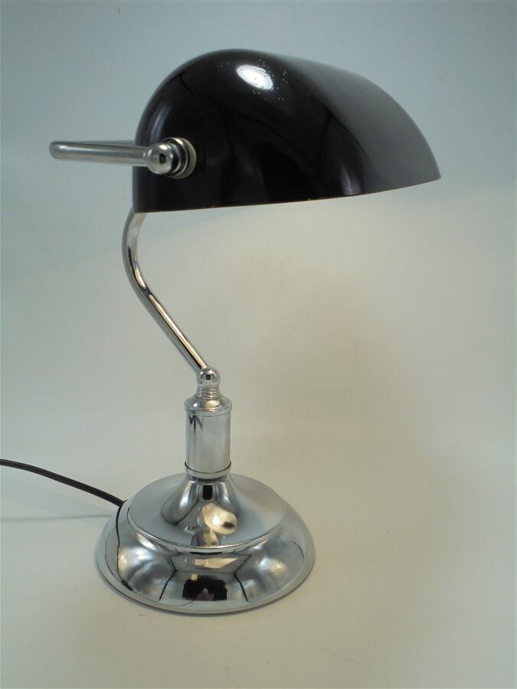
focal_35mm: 38
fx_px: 757
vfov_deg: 49.0
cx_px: 258
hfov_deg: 37.7
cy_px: 344
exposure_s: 1/125
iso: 100
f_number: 4.2
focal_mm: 6.9
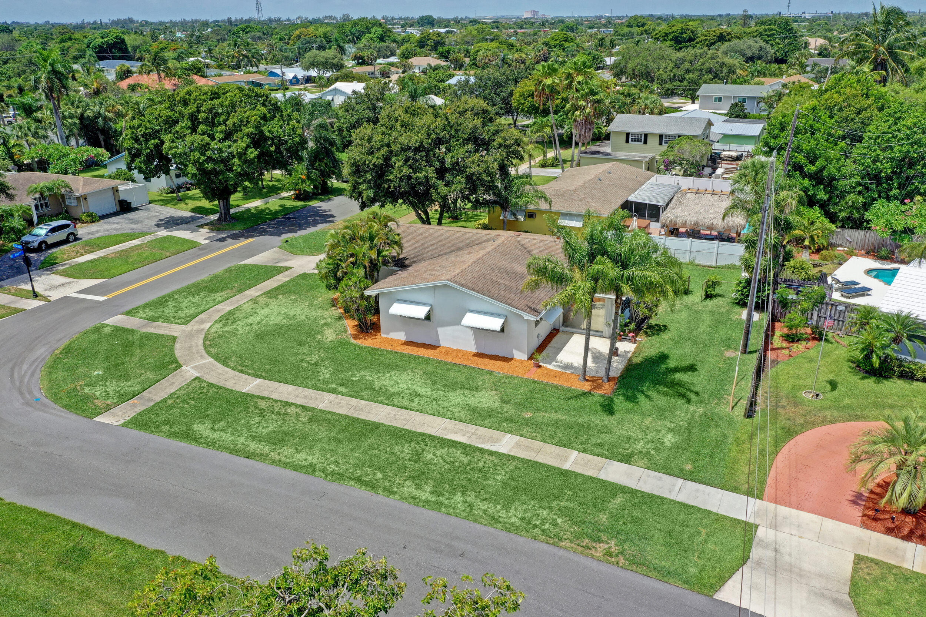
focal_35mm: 28
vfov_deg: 46.4
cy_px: 308
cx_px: 463
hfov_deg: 65.5
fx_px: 720
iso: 100
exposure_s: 1/400
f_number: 5.6
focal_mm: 10.3
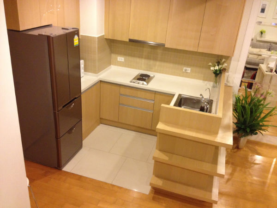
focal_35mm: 35
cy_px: 104
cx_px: 138
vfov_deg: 40.7
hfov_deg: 52.6
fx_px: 280
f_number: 2.4
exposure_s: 1/20
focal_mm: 4.28
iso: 320
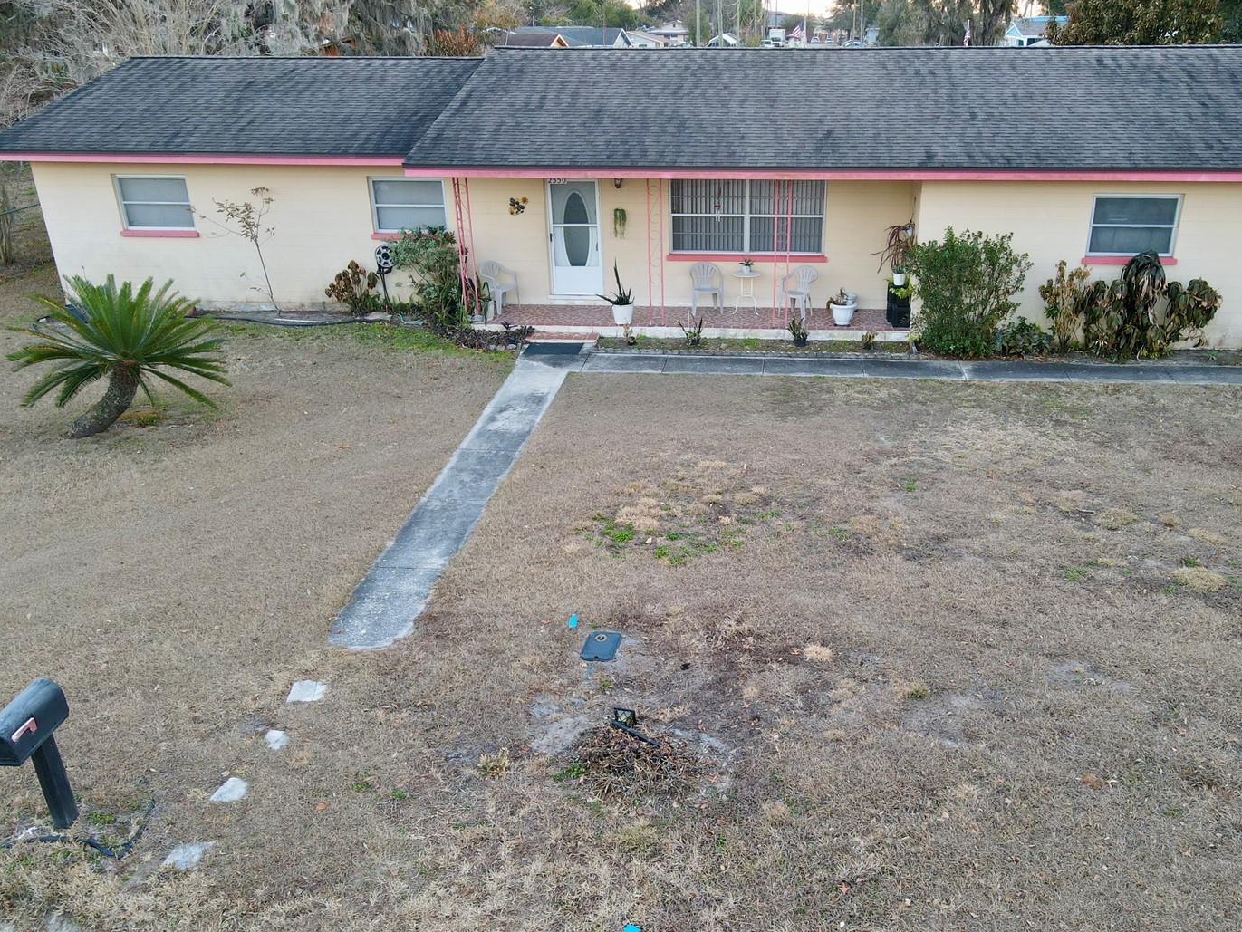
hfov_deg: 63.1
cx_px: 717
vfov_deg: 49.7
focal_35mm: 28
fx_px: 1005
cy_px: 505
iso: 140
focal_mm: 4.5
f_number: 2.8
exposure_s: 1/15
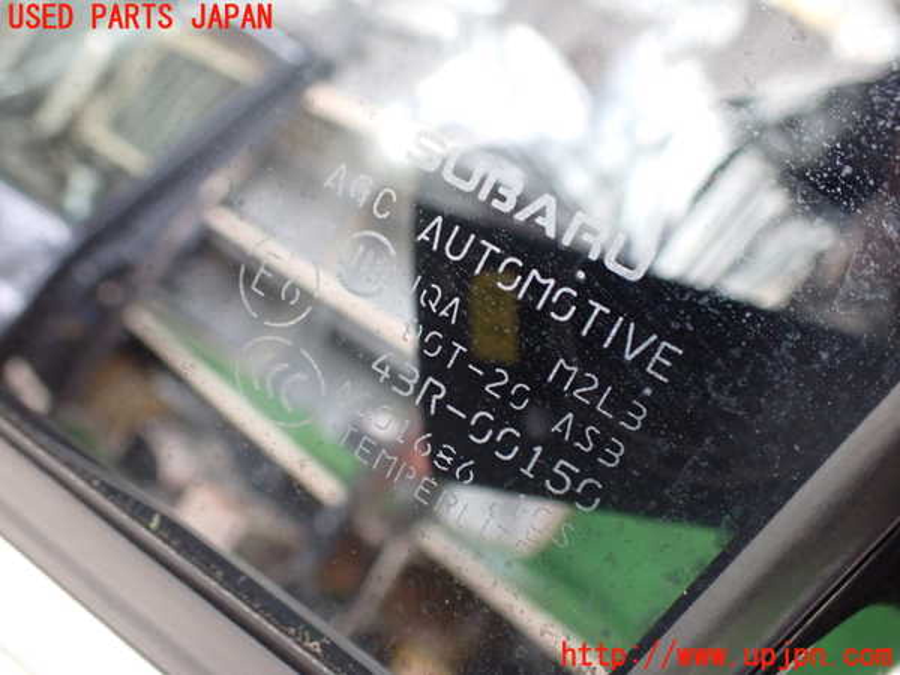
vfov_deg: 46.8
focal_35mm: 30
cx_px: 450
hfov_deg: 60.0
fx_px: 780
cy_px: 338
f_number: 2.3
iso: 800
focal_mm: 5.4
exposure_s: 1/40
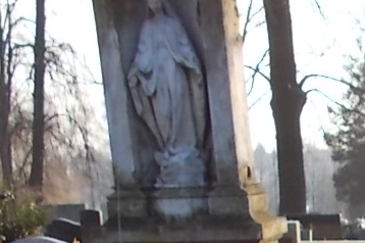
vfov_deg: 10.3
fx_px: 1226
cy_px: 502
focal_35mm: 121
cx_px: 558
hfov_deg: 15.5
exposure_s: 1/250
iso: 80
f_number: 3.2
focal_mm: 4.6
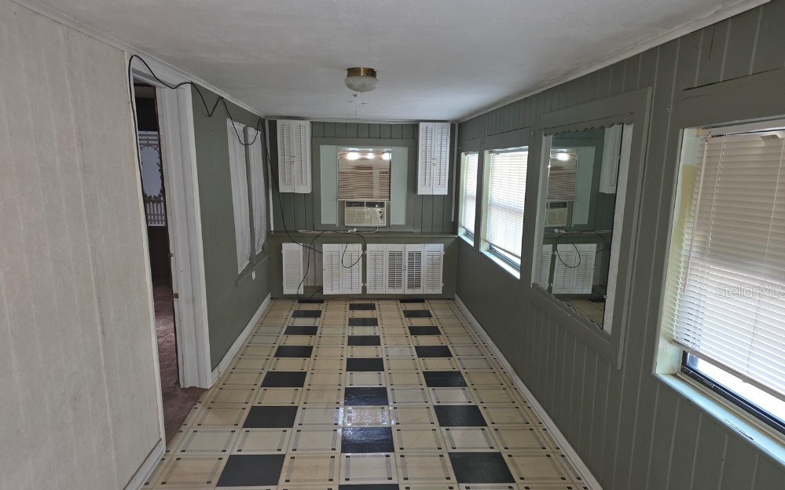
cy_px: 291
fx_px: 535
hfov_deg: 72.6
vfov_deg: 49.0
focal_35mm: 25
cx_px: 388
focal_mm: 6.25
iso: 160
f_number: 1.7
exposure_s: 1/17.2
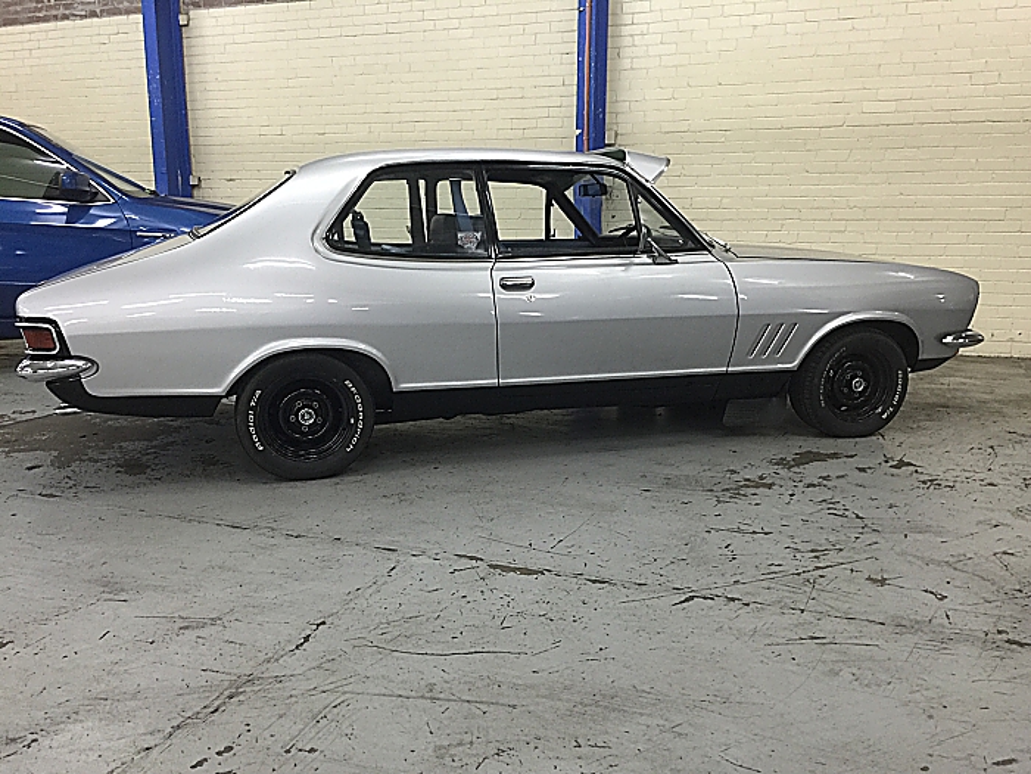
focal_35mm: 29
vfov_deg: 48.2
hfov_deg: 61.7
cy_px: 387
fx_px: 864
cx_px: 516
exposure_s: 1/17
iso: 80
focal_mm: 4.15
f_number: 2.2
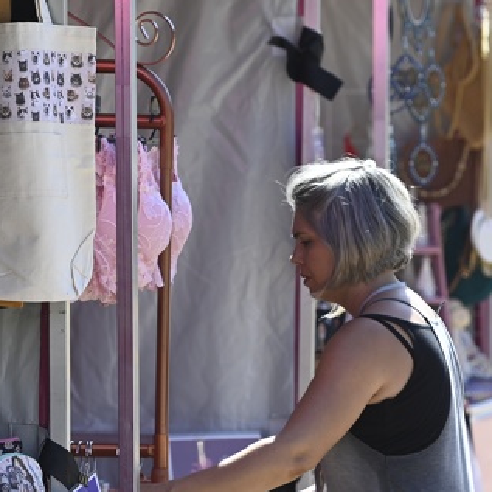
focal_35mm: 364
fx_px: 5853
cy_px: 517
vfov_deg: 4.8
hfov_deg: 4.8
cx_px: 402
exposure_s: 1/800
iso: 200
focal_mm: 135
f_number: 4
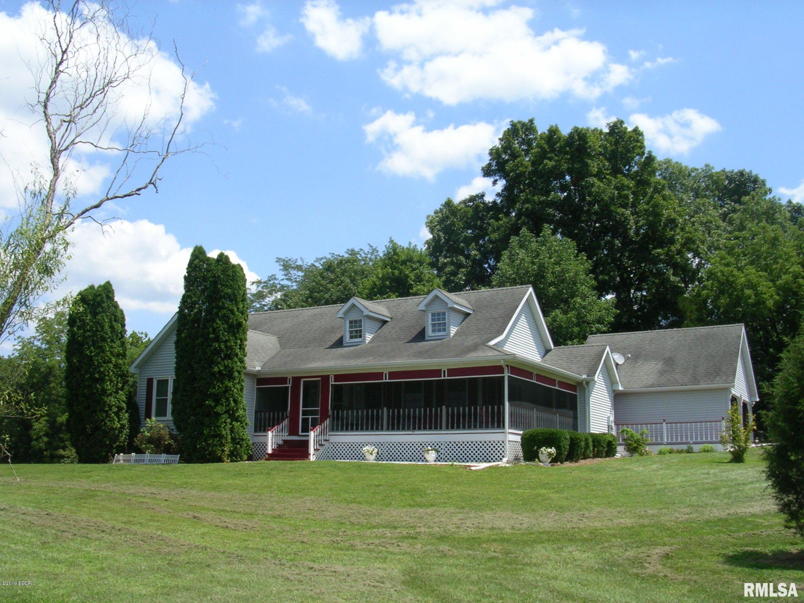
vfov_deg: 37.7
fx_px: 883
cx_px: 402
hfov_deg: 49.0
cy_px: 302
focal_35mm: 38
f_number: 5.6
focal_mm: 5.8
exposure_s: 1/256
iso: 50
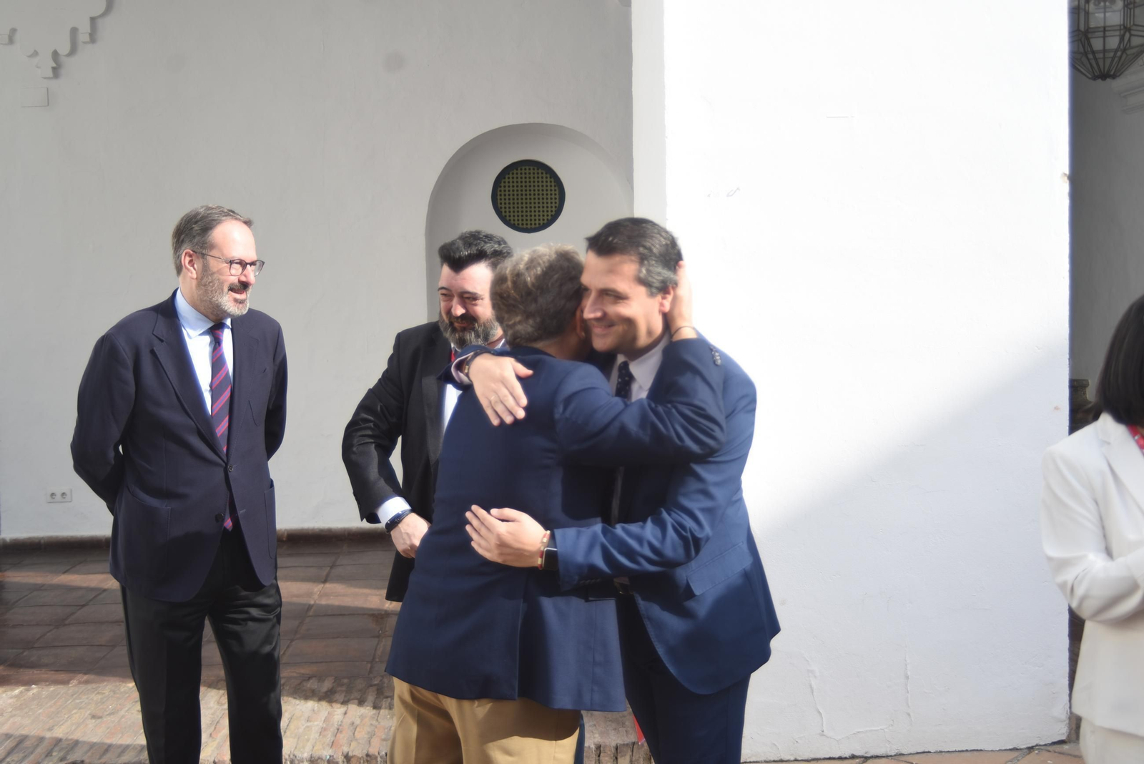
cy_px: 382
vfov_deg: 35.1
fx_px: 1208
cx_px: 572
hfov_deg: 50.7
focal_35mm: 38
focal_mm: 38
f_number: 4
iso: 110
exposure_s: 1/500
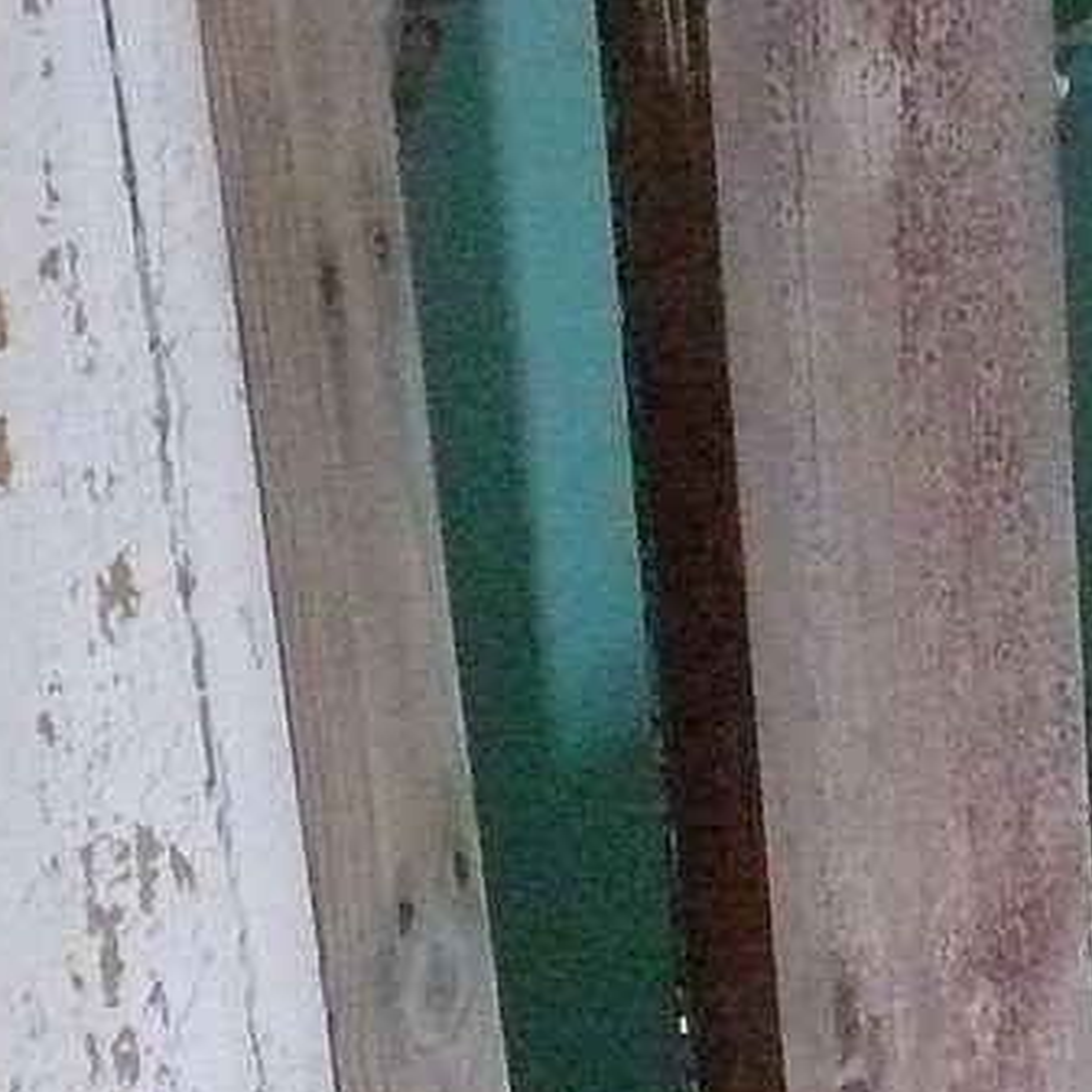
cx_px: 2662
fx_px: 6317
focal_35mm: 177
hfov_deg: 8.9
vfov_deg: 9.8
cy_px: -162
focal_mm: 7.4
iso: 800
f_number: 2.8
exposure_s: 1/25
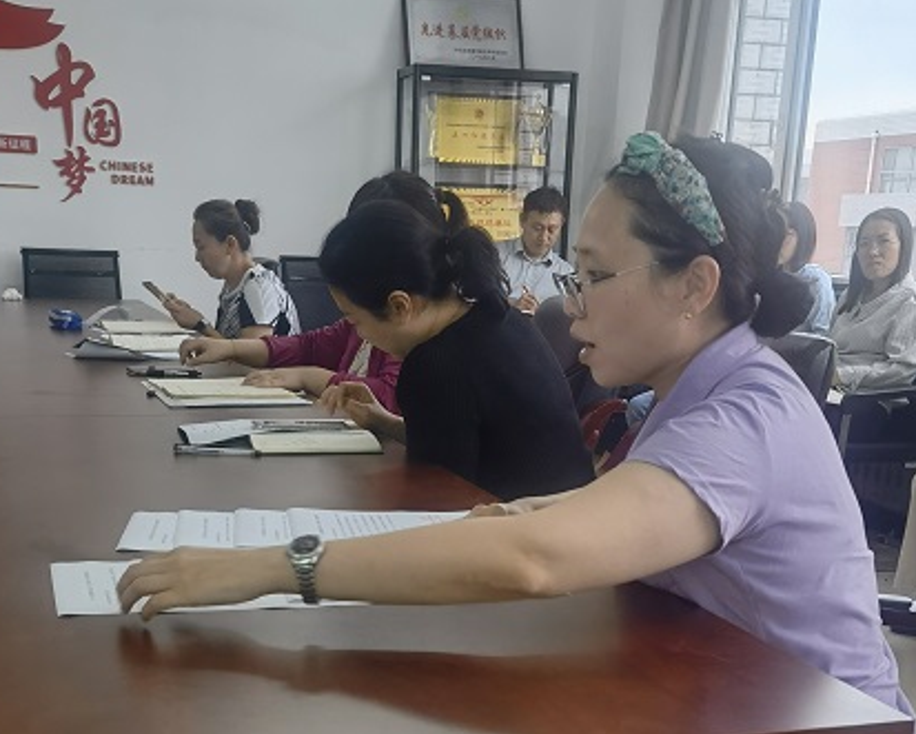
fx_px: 1384
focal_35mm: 51
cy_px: 632
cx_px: 419
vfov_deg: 28.8
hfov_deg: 36.6
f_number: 1.9
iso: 80
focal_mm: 6.67
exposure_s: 1/100
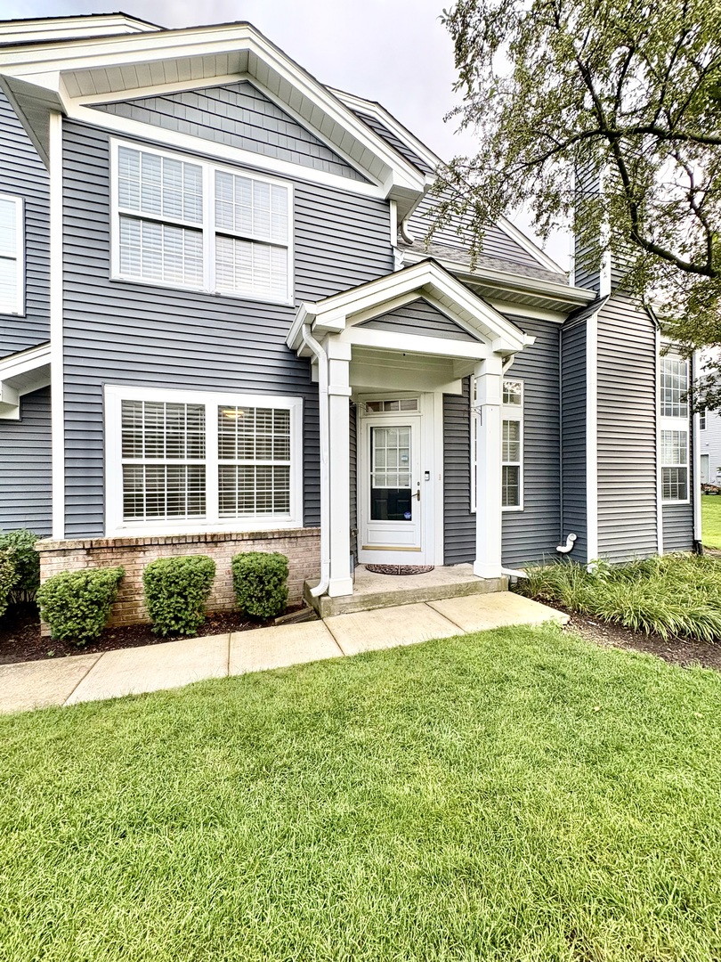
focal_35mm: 14
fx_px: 389
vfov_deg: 102.1
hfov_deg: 85.7
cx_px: 360
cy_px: 481
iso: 100
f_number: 2.2
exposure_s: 1/99
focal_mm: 2.22
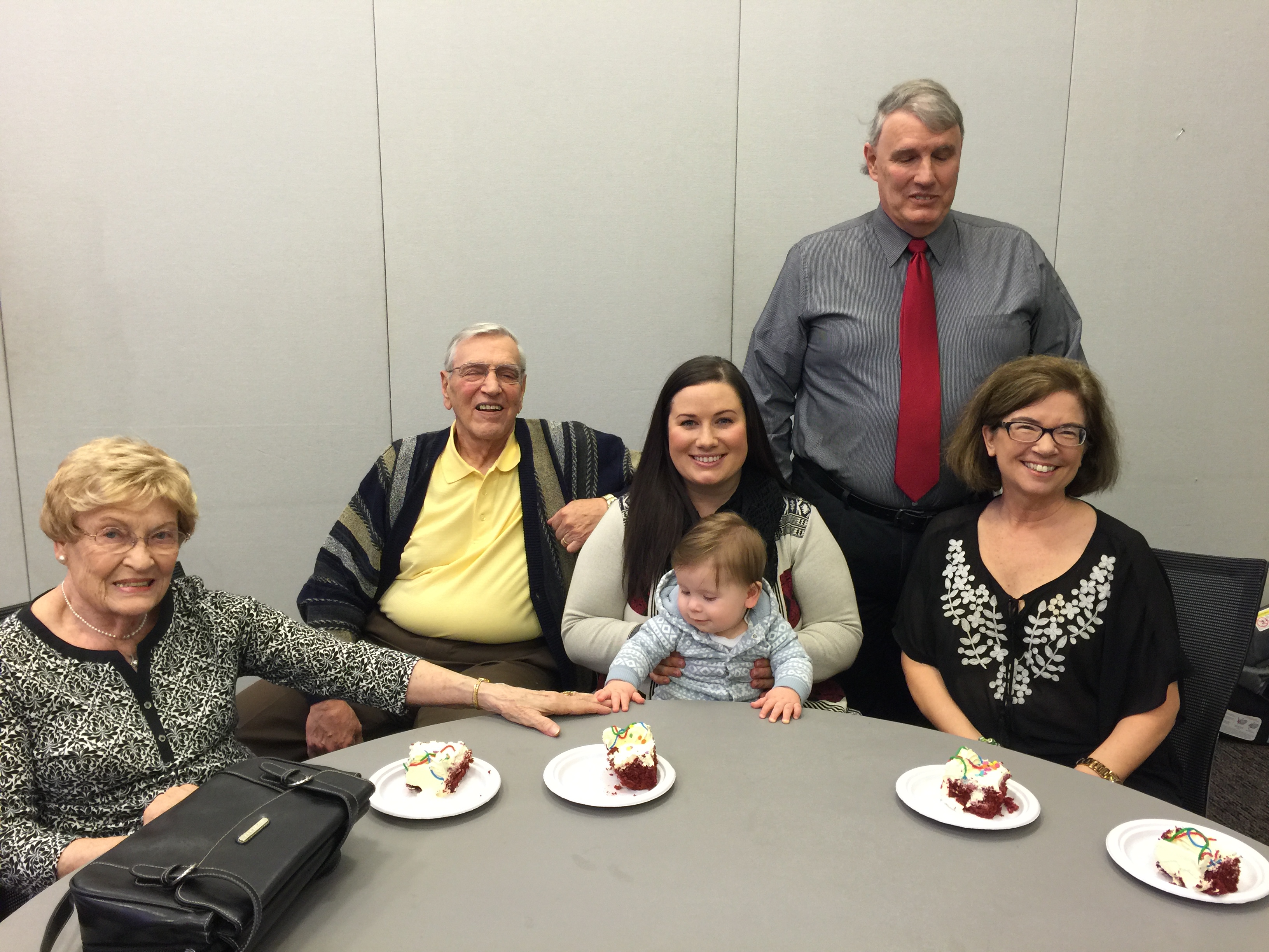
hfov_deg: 61.7
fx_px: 1063
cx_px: 634
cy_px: 476
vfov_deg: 48.2
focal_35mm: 29
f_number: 2.2
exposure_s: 1/15
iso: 64
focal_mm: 4.15
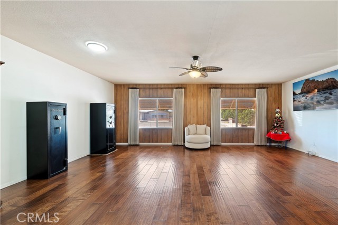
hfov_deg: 104.3
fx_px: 131
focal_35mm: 14
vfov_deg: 81.1
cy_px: 112
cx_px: 169
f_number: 10
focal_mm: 14
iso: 500
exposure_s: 1/6
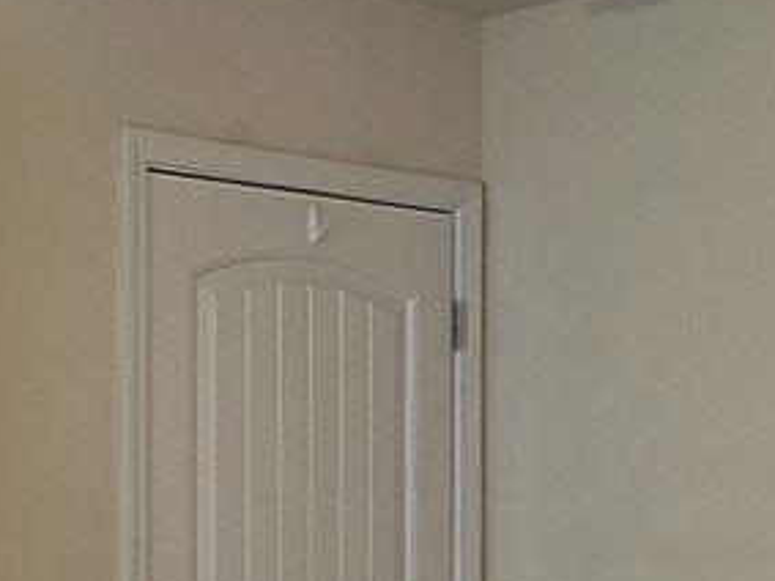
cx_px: 110
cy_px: 576
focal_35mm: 94
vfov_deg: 15.4
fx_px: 2104
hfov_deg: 20.5
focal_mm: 2.2
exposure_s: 1/120
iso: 200
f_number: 1.9
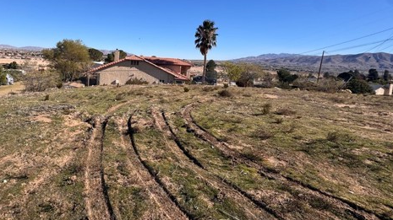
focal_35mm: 21
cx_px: 133
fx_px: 219
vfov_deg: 52.4
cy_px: 72
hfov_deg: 81.2
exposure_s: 1/2415
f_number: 2.2
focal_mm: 2.22
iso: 50
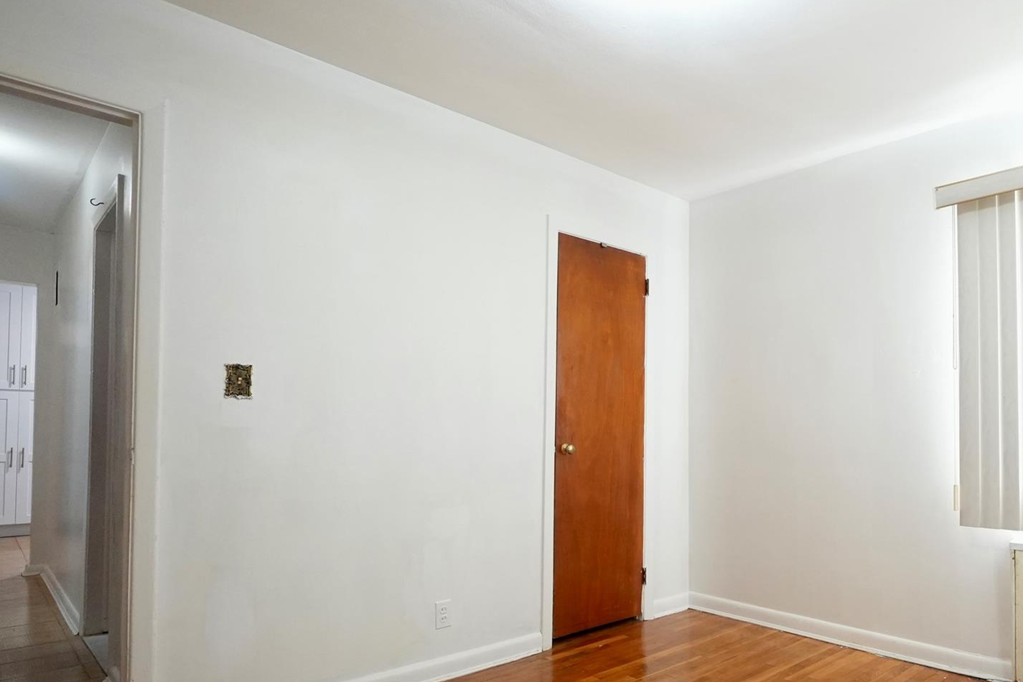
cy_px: 417
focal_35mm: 23
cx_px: 700
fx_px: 654
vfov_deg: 54.6
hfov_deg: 73.3
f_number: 1.8
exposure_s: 1/320
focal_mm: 11
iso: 2000
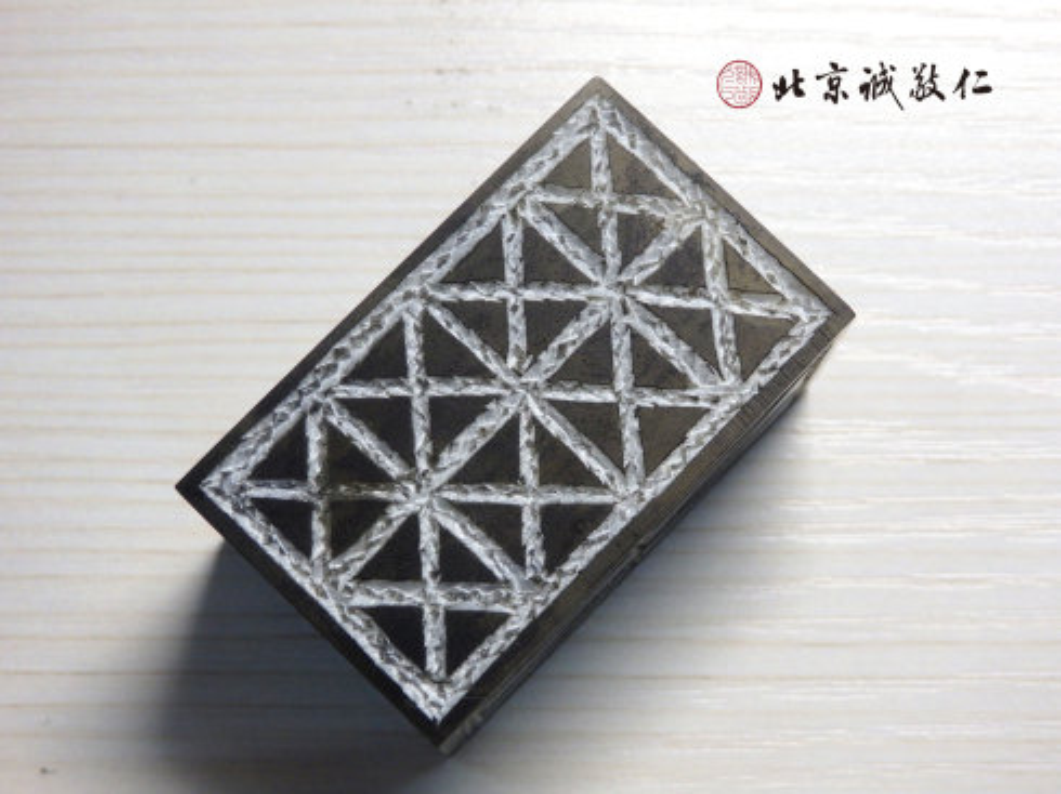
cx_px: 530
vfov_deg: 22.2
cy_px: 397
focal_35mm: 66
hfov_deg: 29.4
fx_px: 2022
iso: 320
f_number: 4.4
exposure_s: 1/100
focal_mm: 11.9
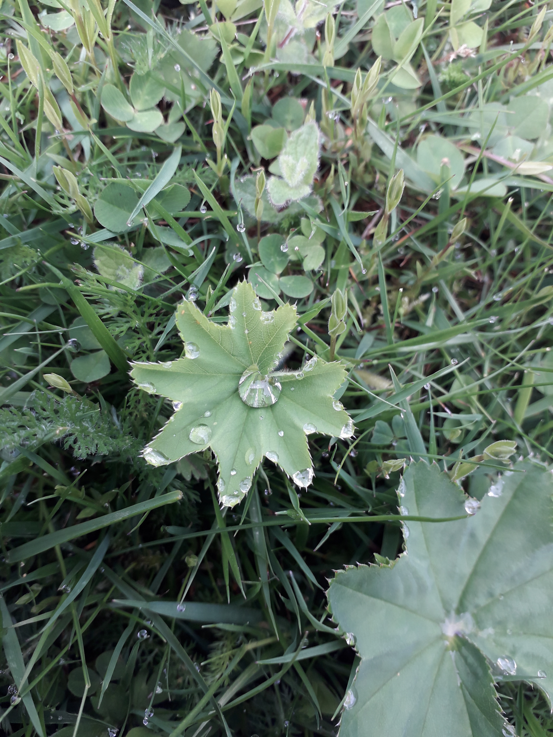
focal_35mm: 27
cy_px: 368
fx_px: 575
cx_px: 276
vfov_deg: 65.3
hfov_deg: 51.4
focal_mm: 3.6
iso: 40
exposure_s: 1/129
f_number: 1.9
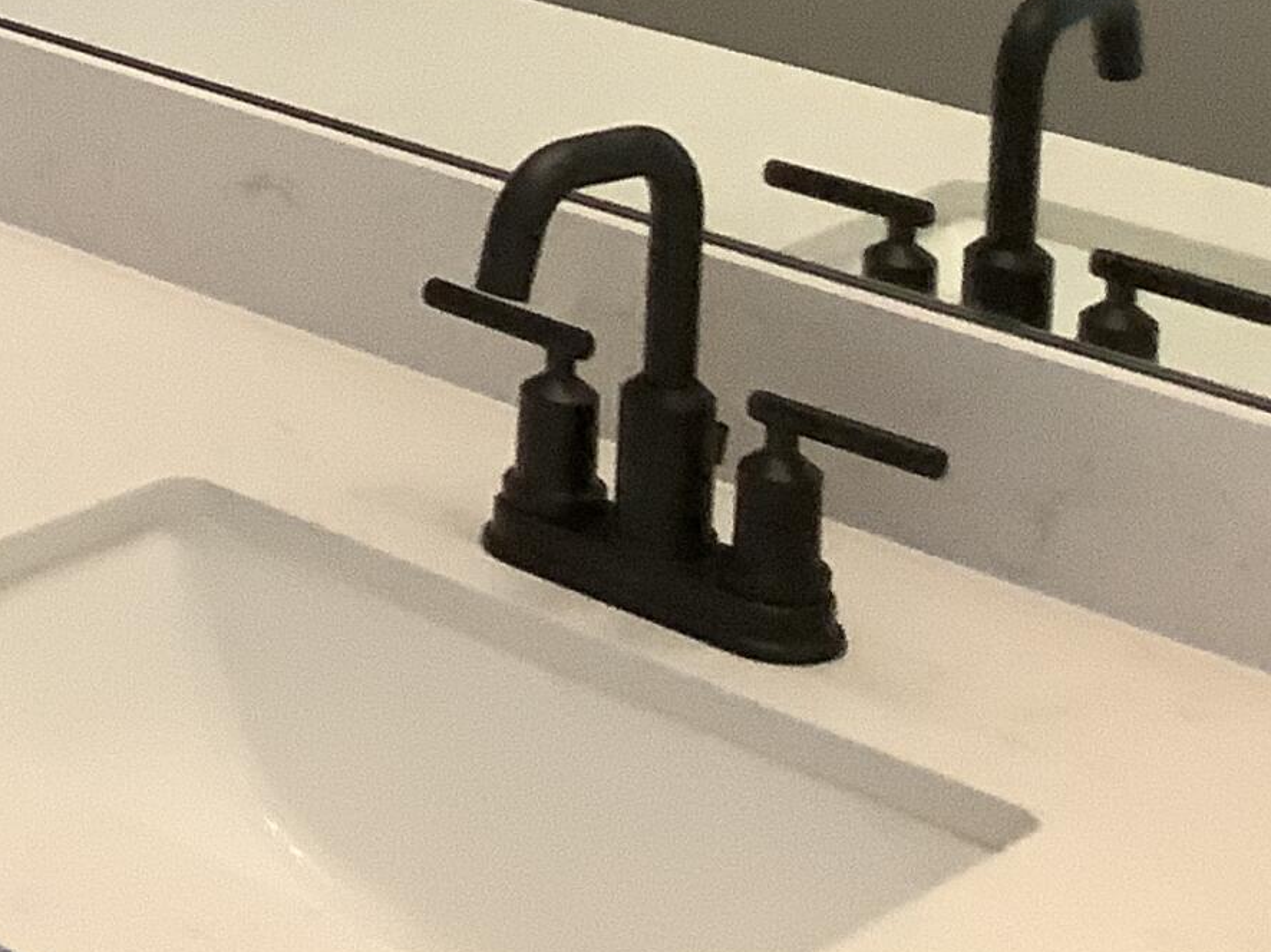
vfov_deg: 13.1
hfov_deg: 16.5
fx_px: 3854
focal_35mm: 105
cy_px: -582
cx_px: -799
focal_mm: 3.3
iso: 250
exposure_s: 1/33
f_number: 2.4
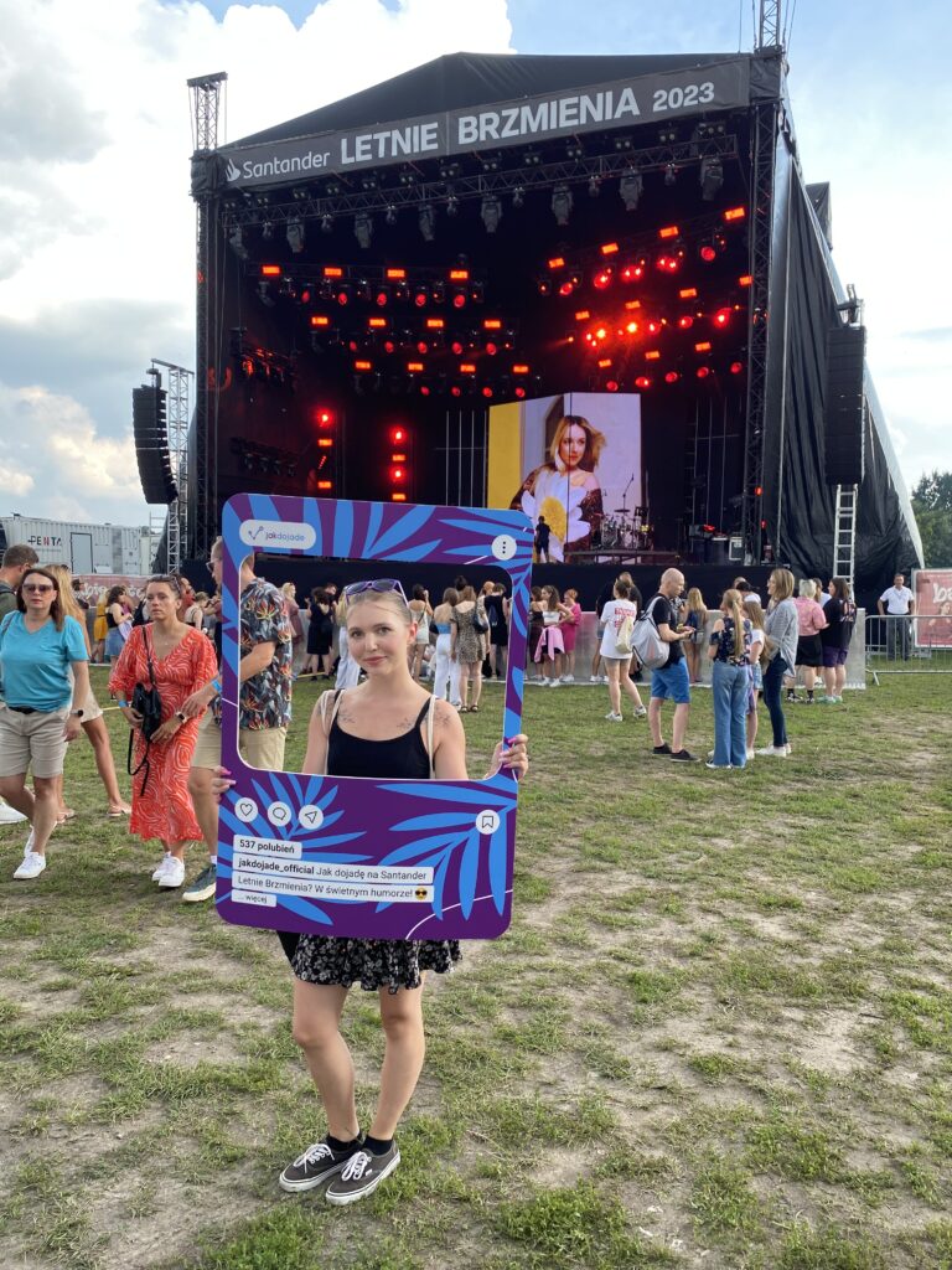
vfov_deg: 67.3
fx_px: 953
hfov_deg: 53.1
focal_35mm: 26
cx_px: 476
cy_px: 635
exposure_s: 1/283
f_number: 1.8
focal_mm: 4.25
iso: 32
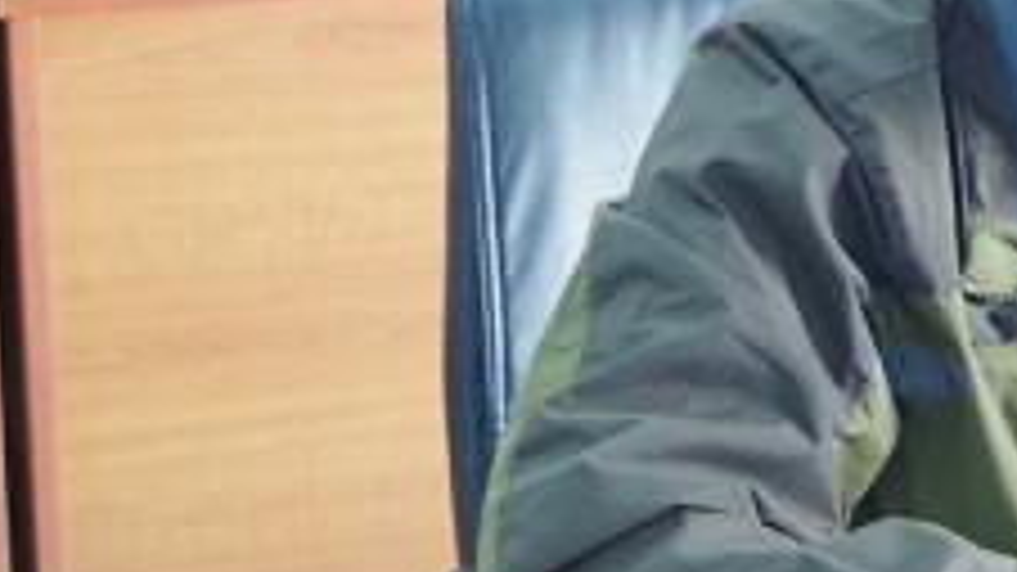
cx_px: 927
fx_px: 4422
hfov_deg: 13.0
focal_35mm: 164
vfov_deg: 7.4
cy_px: 97
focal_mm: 42.5
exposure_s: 1/13
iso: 1600
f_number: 4.5
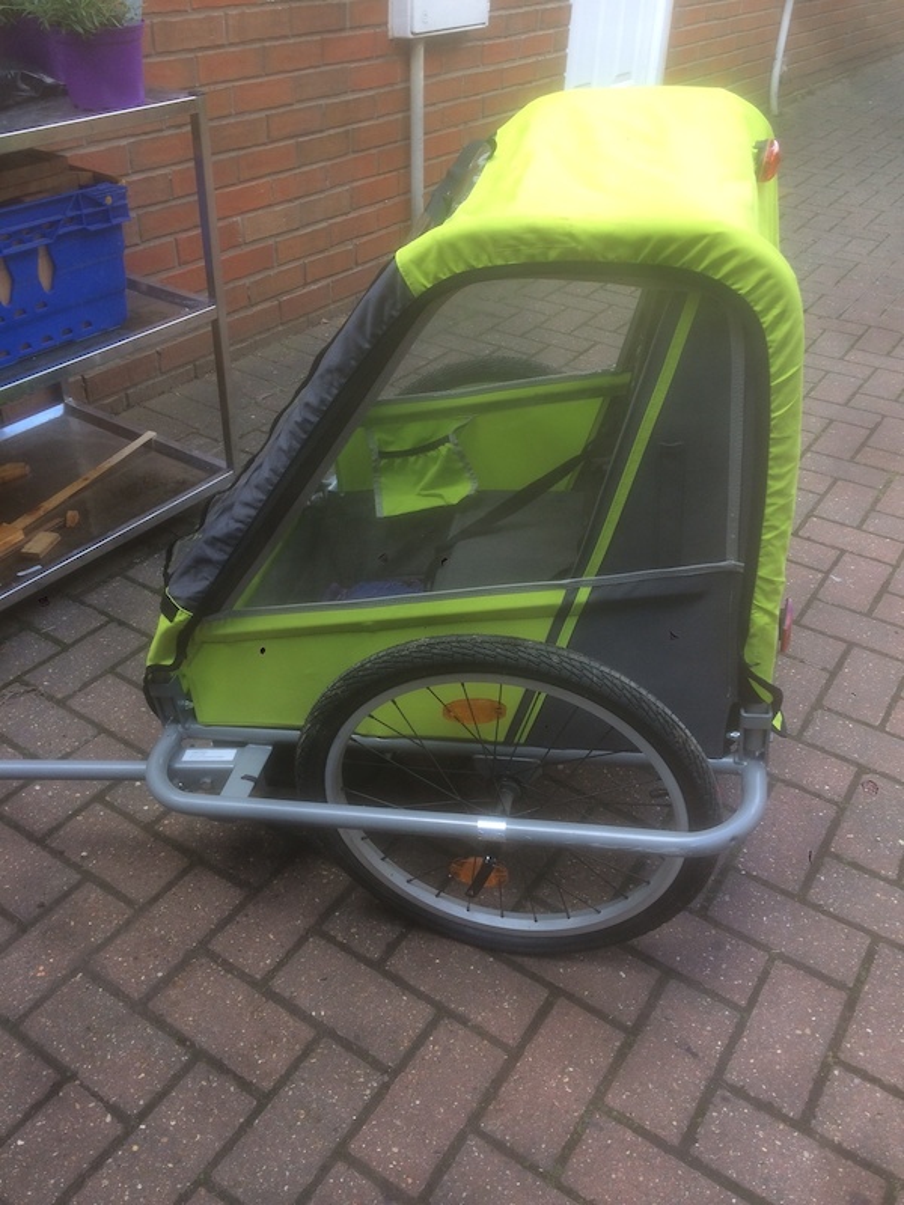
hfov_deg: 48.2
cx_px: 452
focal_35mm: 29
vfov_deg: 61.7
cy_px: 602
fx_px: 1010
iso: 32
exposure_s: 1/129
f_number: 2.2
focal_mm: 4.15
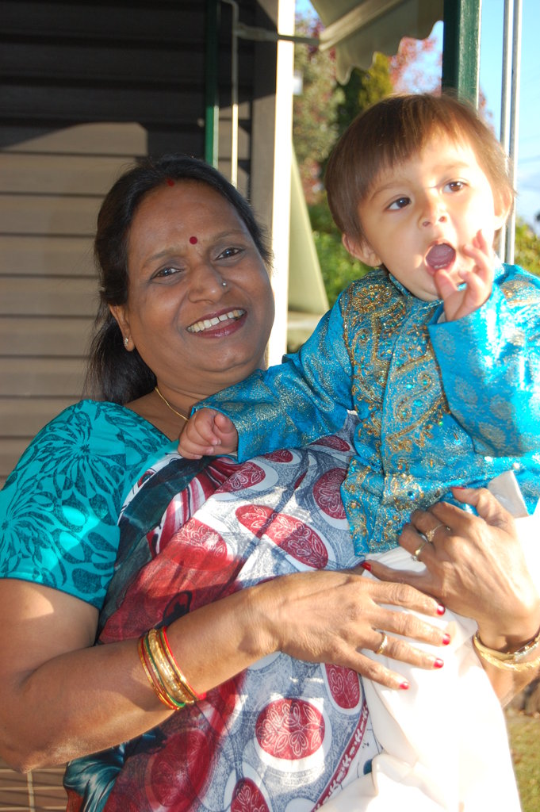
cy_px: 406
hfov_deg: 20.1
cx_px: 270
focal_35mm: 68
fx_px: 1521
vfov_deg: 29.9
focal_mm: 45
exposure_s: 1/320
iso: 400
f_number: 5.3
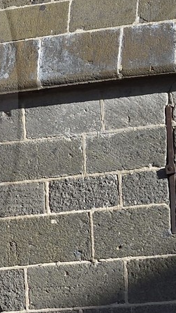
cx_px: -304
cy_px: 106
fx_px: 2217
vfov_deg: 8.1
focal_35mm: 267
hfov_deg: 4.4
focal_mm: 48
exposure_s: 1/250
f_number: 11
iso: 200
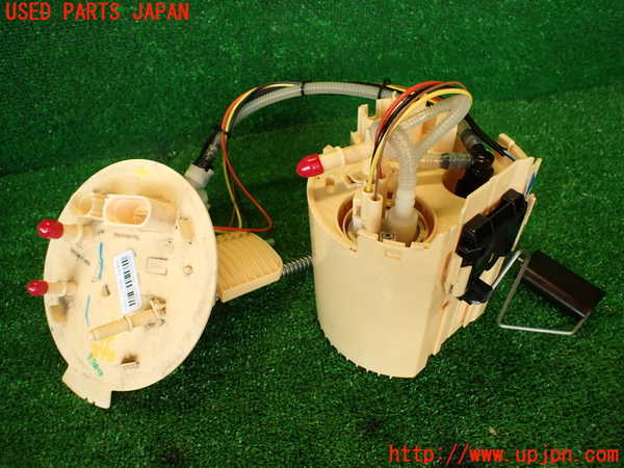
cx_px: 312
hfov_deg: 69.4
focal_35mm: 25
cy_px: 234
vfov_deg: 54.9
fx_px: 451
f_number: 2
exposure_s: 1/60
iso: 125
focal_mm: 4.5
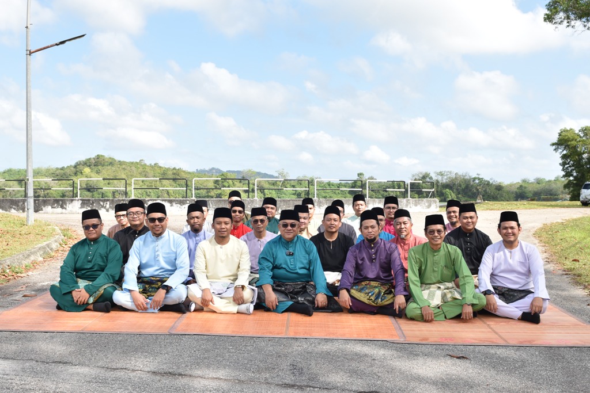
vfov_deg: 36.9
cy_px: 196
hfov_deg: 53.1
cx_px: 295
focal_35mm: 36
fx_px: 590
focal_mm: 24
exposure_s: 1/320
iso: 200
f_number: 7.1
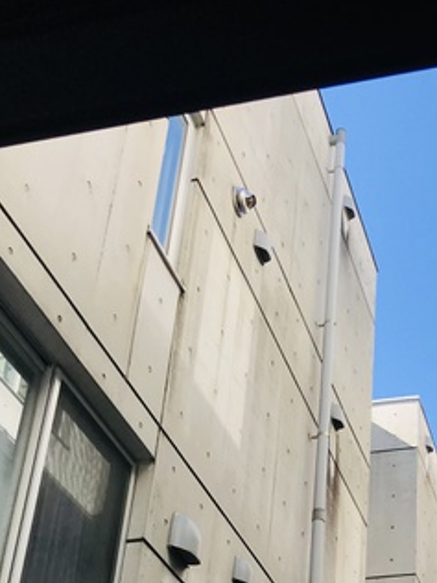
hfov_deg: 23.0
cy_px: 566
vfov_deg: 29.4
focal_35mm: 62
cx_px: 394
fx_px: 1044
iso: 20
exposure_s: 1/754
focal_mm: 3.99
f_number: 1.8
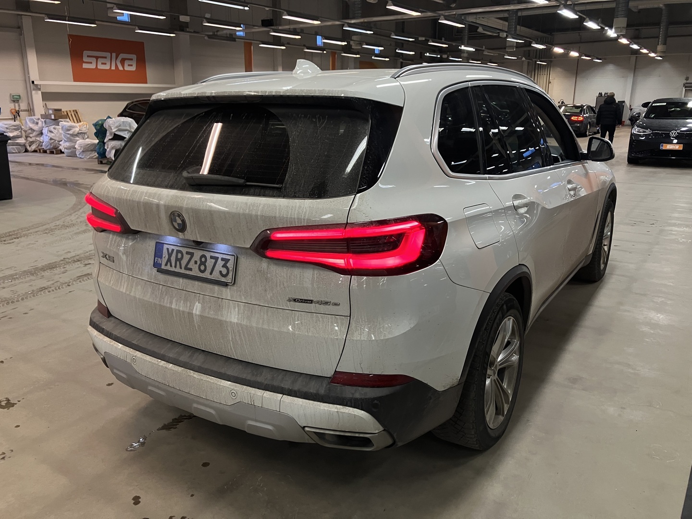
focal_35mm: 28
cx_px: 346
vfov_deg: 49.7
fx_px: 560
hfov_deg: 63.4
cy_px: 260
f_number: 1.8
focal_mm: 3.99
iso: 80
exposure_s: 1/50
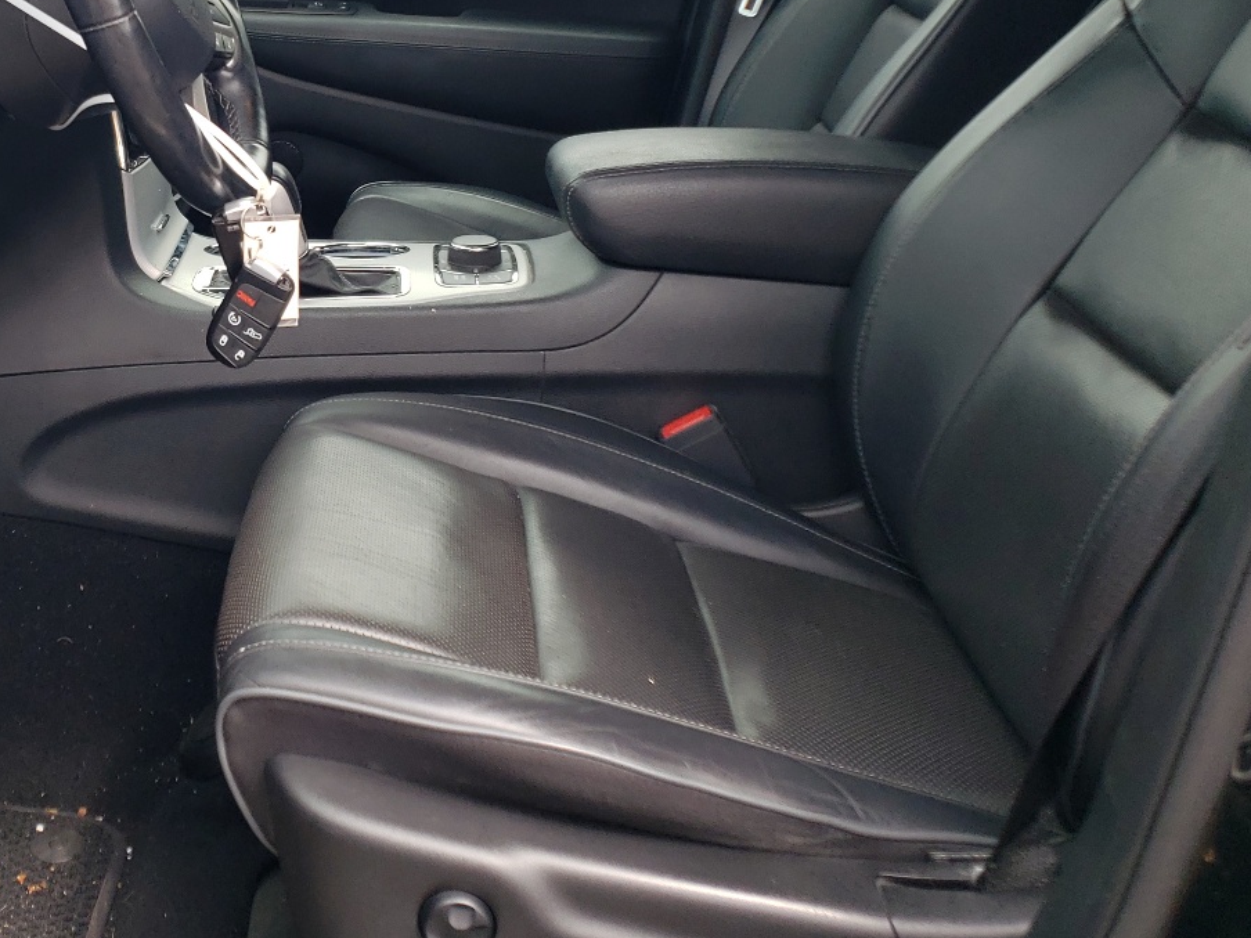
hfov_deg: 40.0
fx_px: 1662
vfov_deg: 30.7
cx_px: 302
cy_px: 178
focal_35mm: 46
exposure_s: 1/455
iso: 50
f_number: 1.5
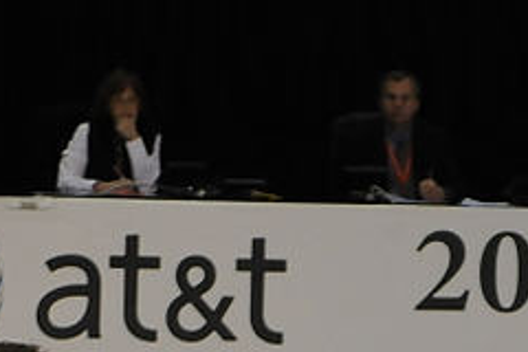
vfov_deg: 3.9
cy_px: 569
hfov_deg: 5.9
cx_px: 304
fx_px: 5133
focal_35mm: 350
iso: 1000
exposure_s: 1/1250
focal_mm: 70
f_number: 2.8
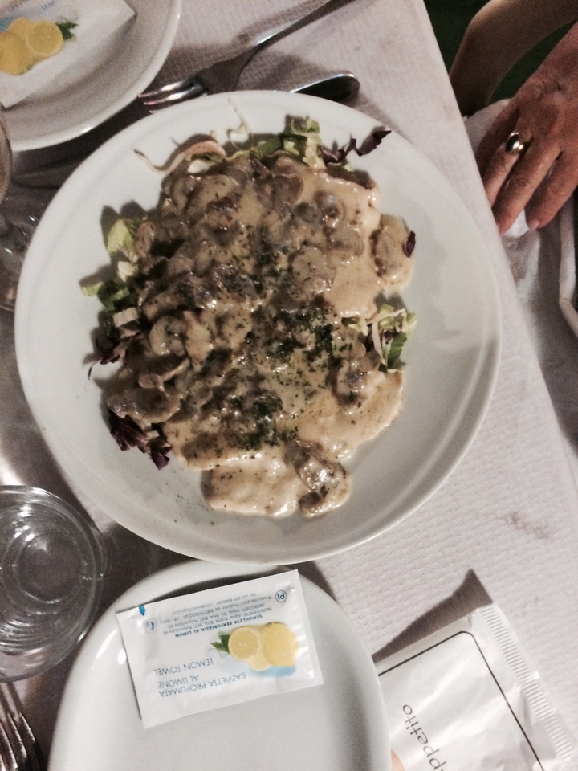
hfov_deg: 48.2
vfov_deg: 61.7
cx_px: 289
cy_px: 386
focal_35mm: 29
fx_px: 646
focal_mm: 4.15
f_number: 2.2
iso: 400
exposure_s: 1/15
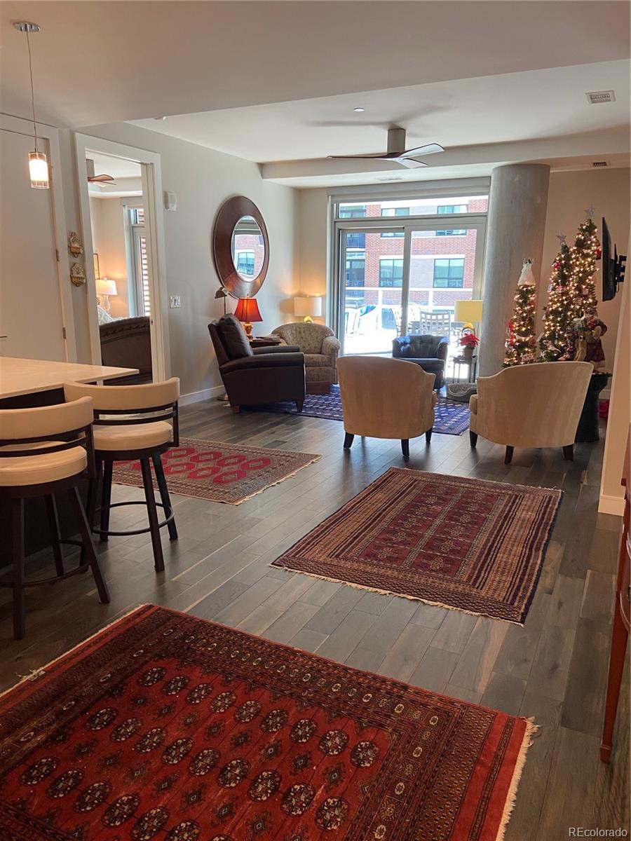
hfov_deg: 53.1
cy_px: 420
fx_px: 632
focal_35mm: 26
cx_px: 316
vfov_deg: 67.3
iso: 160
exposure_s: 1/60
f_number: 1.8
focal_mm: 4.25
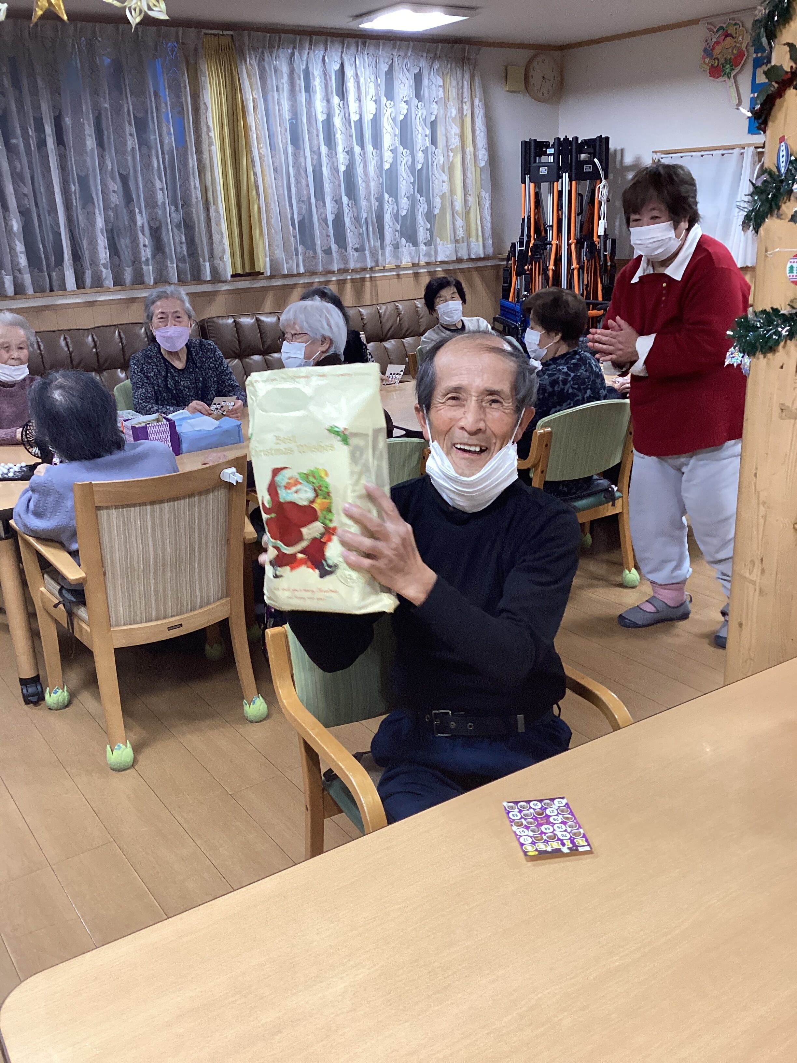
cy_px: 532
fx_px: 952
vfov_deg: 58.4
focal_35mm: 31
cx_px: 398
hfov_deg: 45.4
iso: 160
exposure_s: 1/60
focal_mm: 3.3
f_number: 2.4
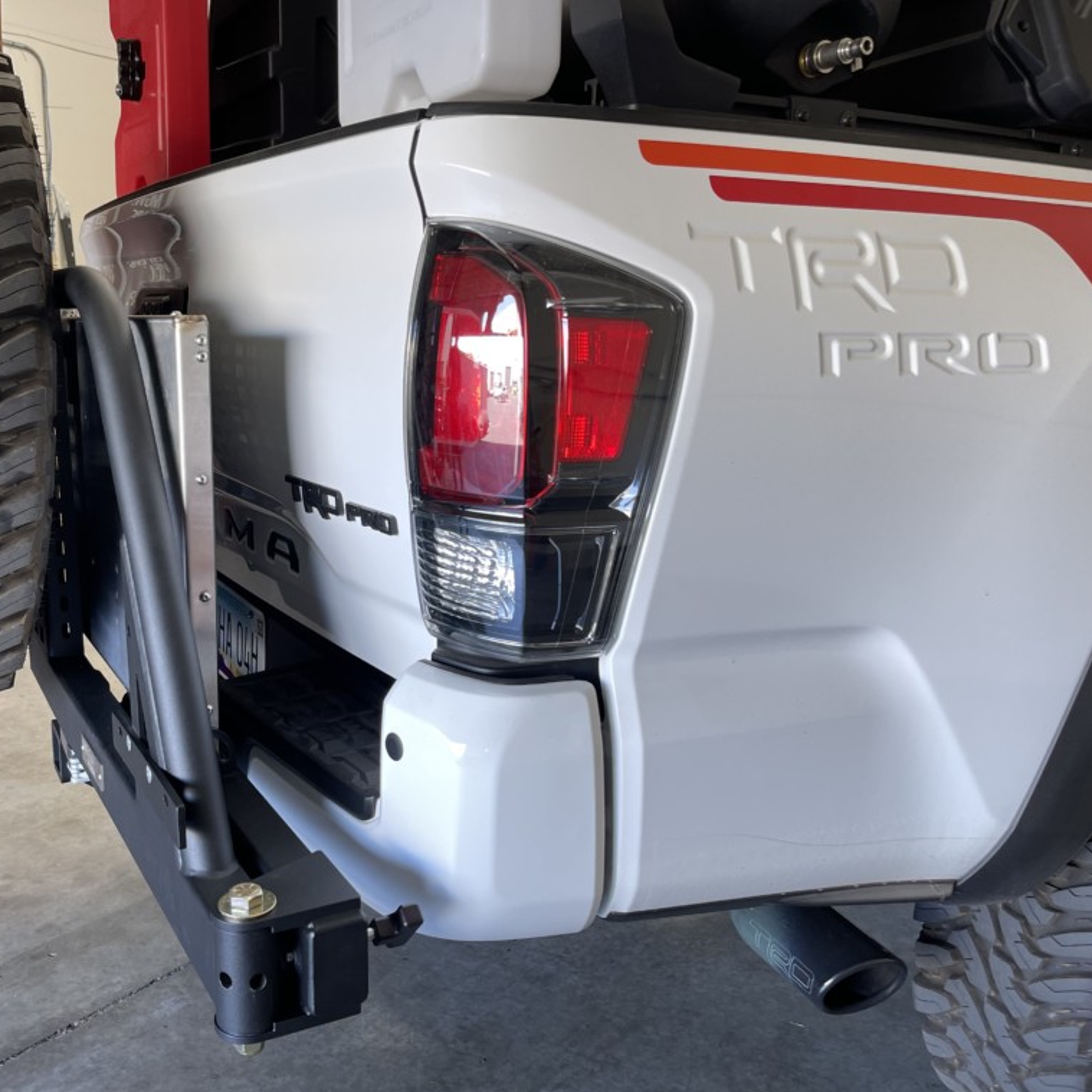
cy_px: 548
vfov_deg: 52.5
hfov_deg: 51.9
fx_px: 1106
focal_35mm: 31
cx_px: 400
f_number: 1.6
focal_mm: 5.1
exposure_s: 1/60
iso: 125
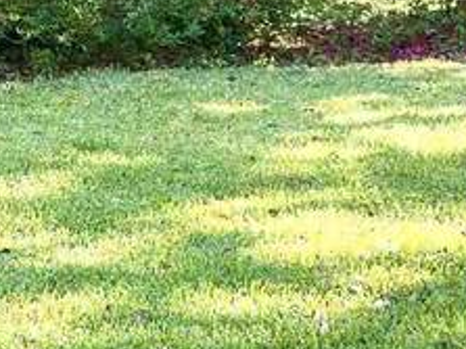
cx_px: -612
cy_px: -201
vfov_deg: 8.1
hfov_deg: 9.9
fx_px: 2395
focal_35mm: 178
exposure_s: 1/608
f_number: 1.78
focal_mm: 6.76
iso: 80
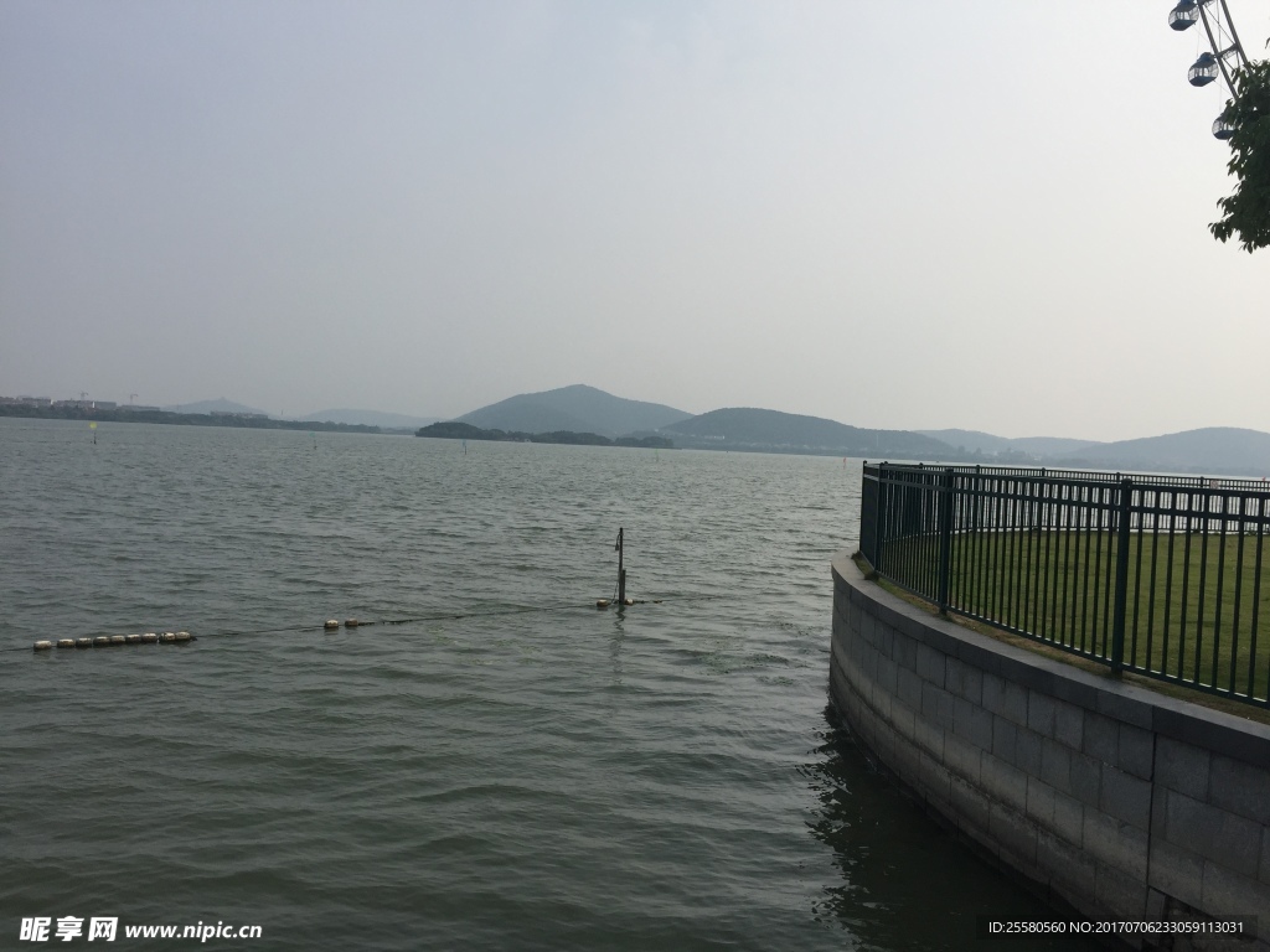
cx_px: 635
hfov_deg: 61.7
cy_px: 476
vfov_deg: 48.2
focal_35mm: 29
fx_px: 1064
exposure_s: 1/3968
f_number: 2.2
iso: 32
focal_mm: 4.15
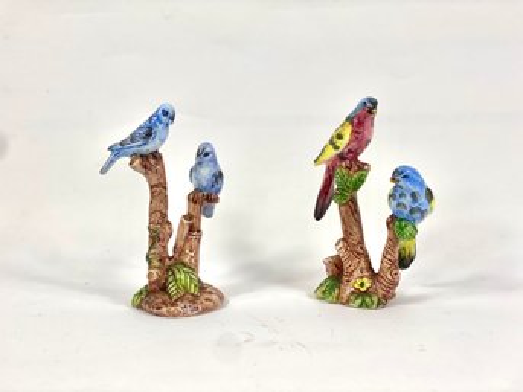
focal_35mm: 52
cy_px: 196
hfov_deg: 36.8
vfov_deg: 28.0
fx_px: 785
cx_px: 262
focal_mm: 6
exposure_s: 1/154
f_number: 2
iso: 20
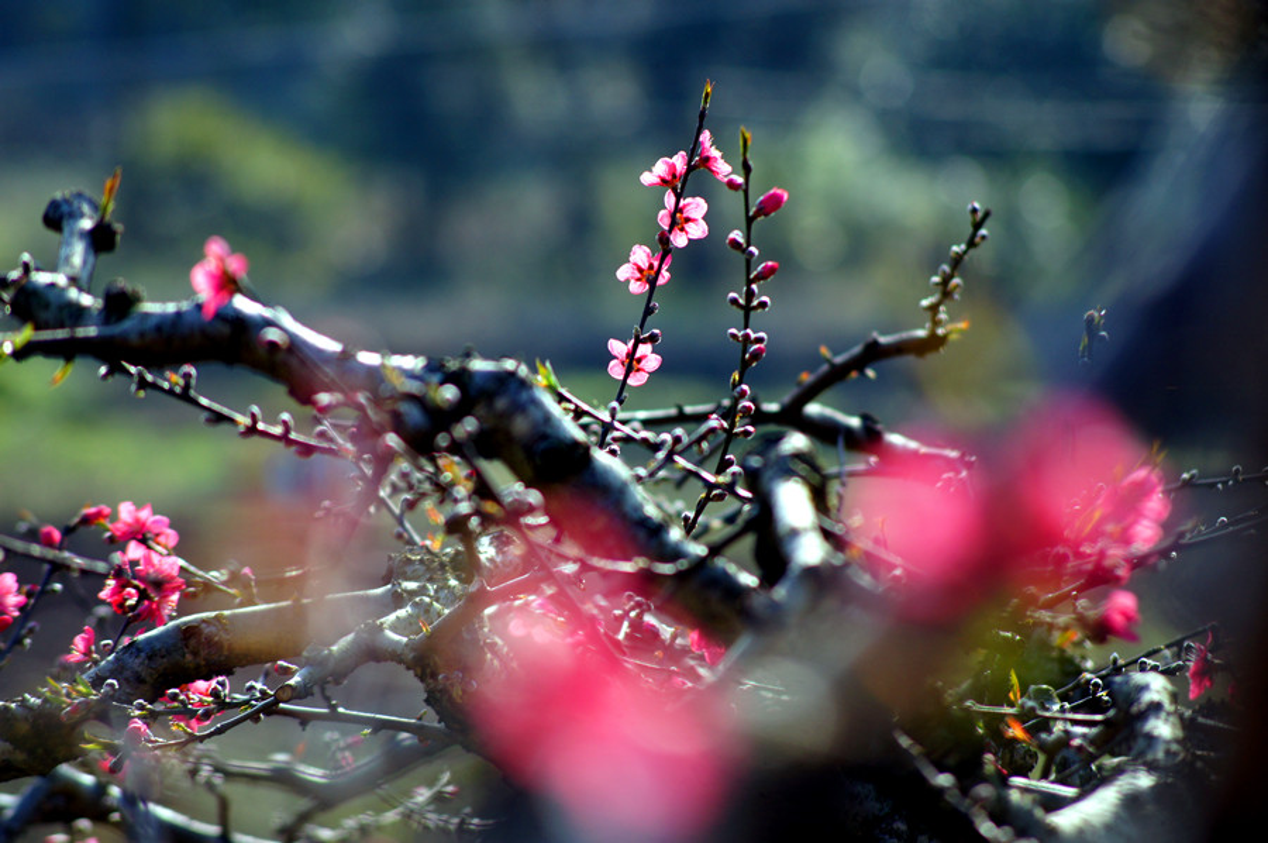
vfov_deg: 4.6
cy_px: 422
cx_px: 634
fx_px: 10555
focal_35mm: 300
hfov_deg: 6.9
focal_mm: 200
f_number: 5.6
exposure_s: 1/320
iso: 125
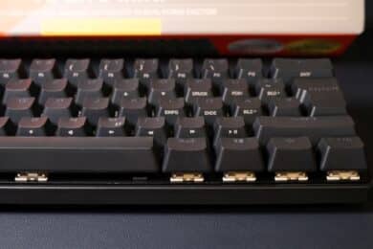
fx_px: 642
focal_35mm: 62
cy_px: 124
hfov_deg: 32.4
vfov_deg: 21.9
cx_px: 186
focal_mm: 41.4
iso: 1600
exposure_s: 1/15
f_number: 8
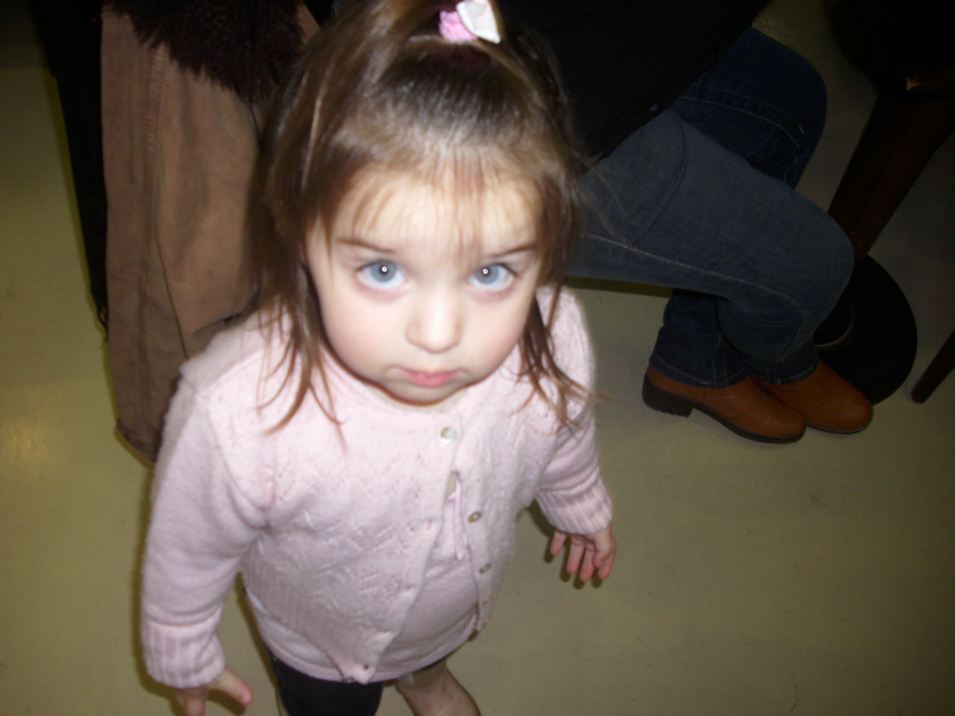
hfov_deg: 58.4
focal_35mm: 31
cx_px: 478
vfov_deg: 45.4
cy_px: 358
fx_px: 855
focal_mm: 6.2
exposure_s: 1/30
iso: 50
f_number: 2.8
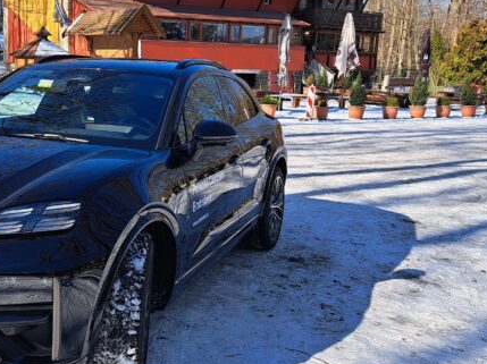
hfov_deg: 42.3
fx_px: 604
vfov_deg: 33.5
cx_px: 112
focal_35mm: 43
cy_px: 159
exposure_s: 1/726
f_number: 1.8
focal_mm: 5.23
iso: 50
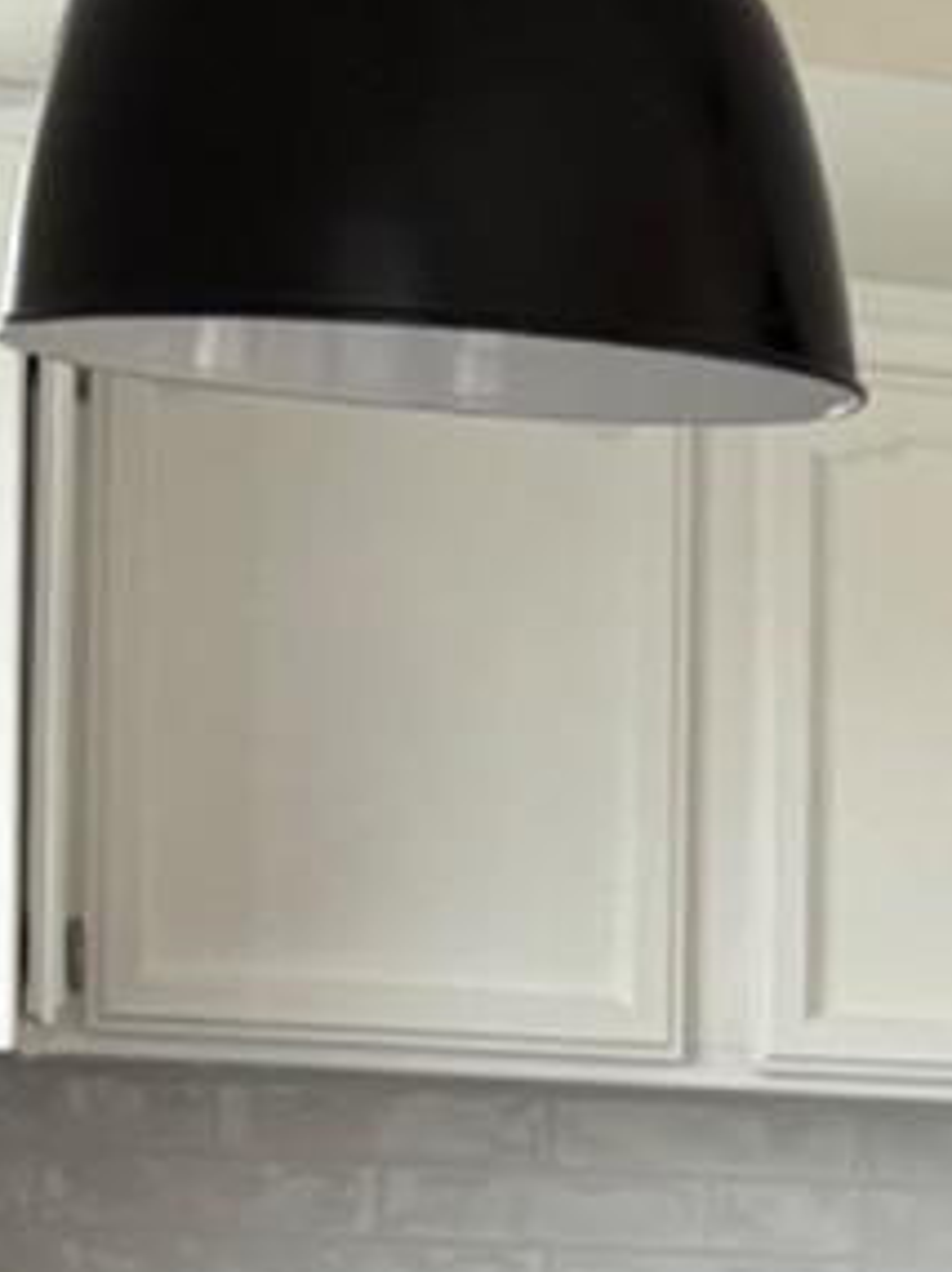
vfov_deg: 15.1
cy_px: 1541
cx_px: 1888
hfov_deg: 10.8
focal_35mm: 126
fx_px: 4627
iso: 400
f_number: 1.78
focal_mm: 6.76
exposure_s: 1/60
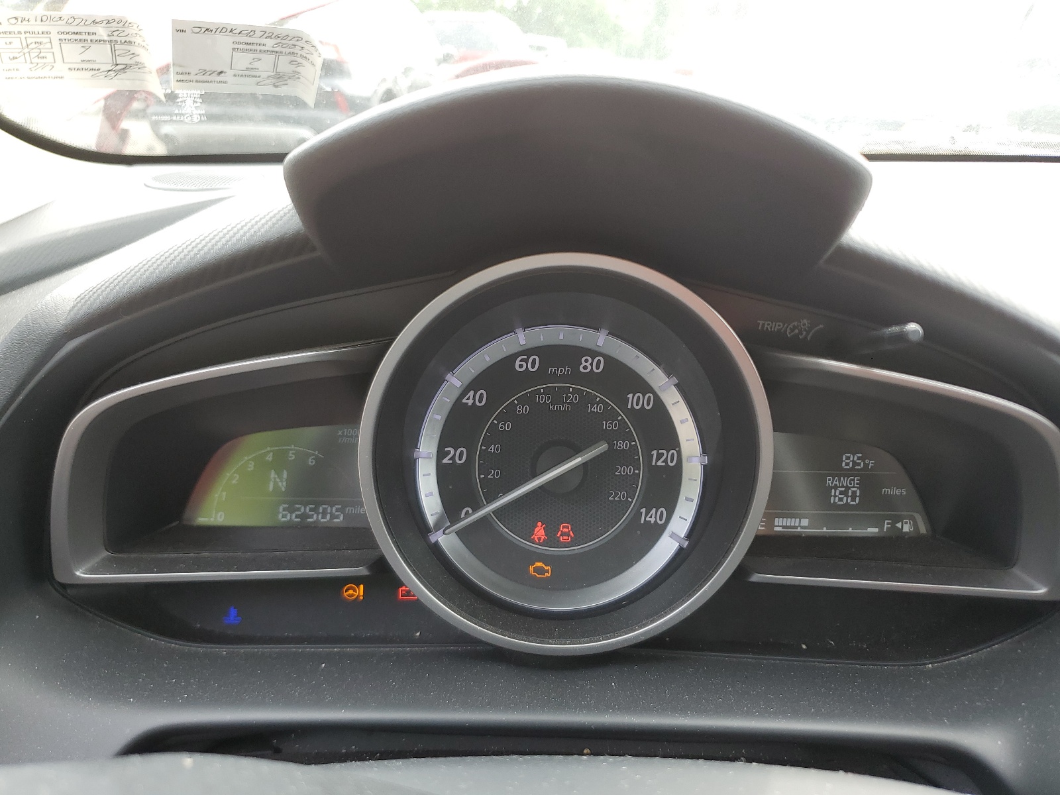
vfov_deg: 53.1
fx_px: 796
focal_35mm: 26
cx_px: 530
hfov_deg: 67.3
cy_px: 398
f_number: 1.5
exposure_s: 1/120
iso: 50
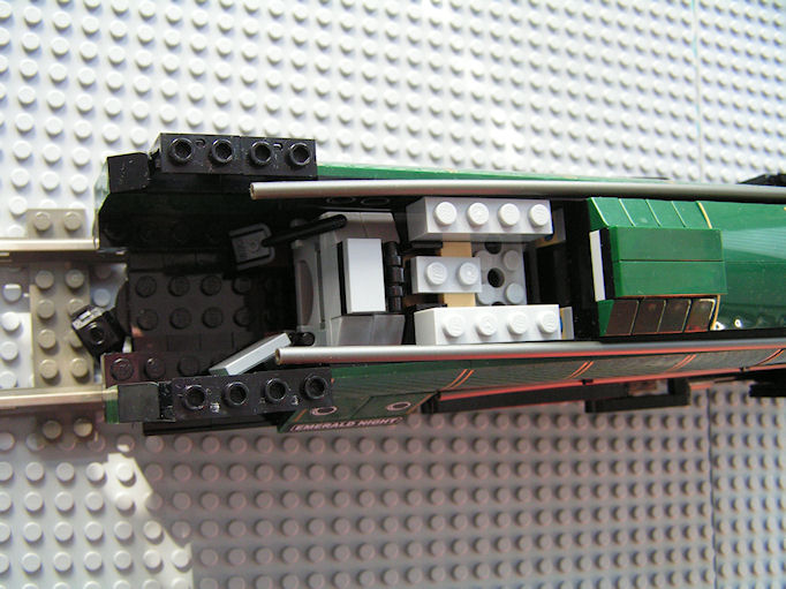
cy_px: 294
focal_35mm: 38
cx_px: 393
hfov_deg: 49.0
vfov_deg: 37.7
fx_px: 863
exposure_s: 1/50
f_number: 2.8
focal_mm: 6.3
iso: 125
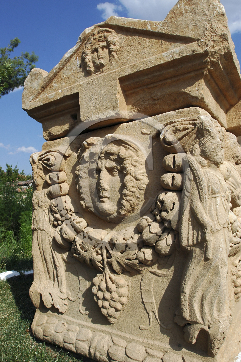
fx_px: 256
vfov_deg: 70.5
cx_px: 120
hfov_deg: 50.3
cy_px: 181
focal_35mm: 26
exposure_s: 1/400
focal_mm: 17
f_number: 10
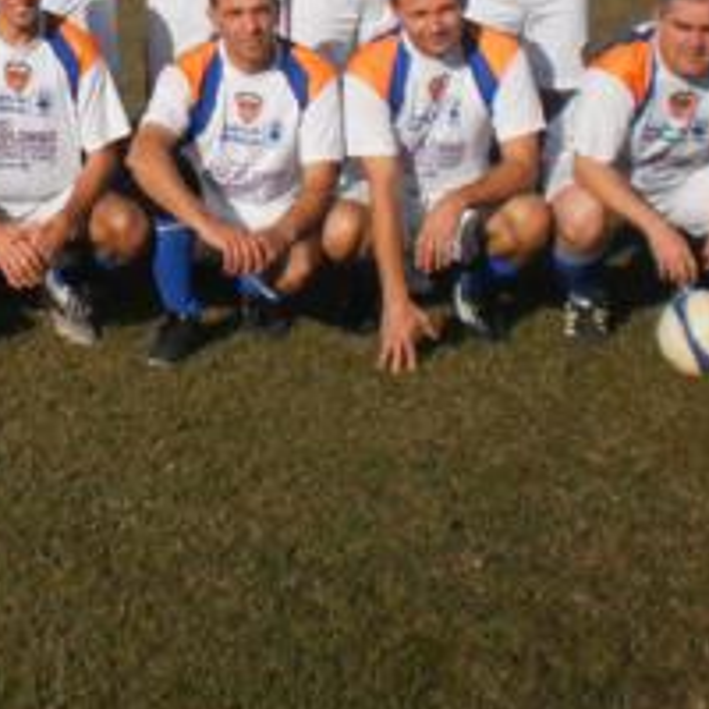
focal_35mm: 102
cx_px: 7
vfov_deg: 16.4
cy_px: -128
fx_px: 2364
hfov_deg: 16.7
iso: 100
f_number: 4.6
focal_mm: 6.3
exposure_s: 1/1250
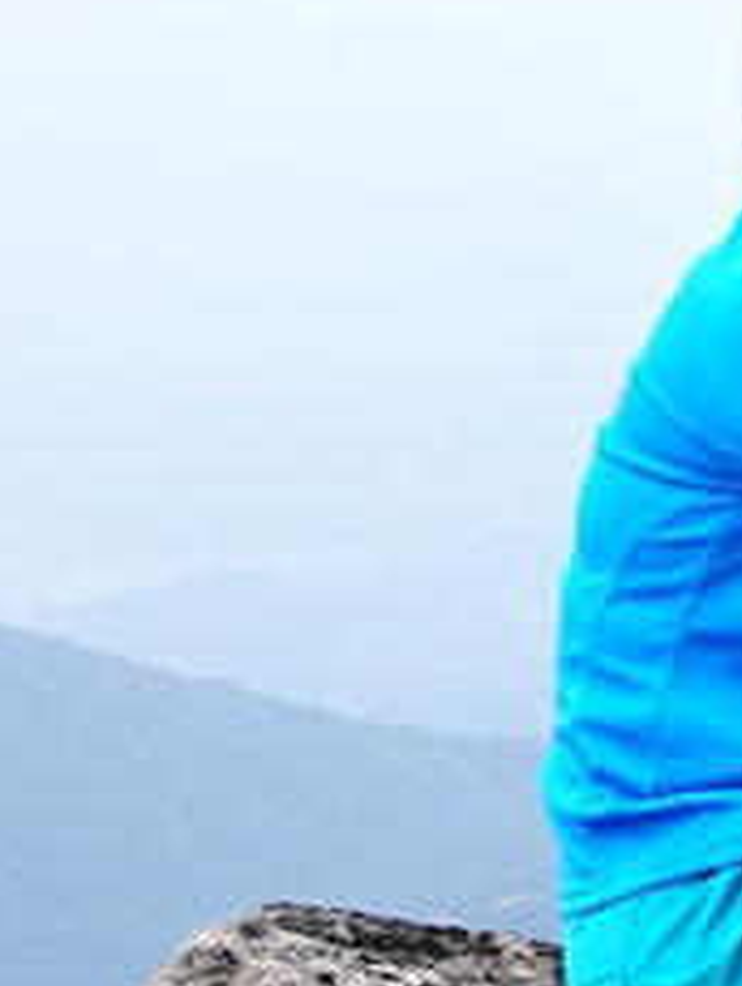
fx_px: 5848
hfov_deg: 7.2
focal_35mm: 205
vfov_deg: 9.6
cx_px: 914
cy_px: 227
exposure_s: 1/1000
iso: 200
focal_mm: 32
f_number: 5
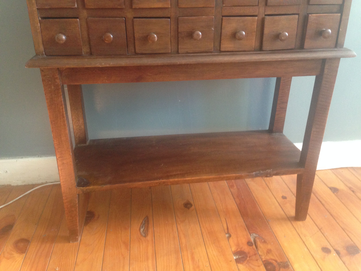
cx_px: 180
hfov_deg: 55.4
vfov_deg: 42.9
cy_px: 136
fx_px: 344
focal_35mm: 33
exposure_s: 1/20
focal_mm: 4.12
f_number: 2.4
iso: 200
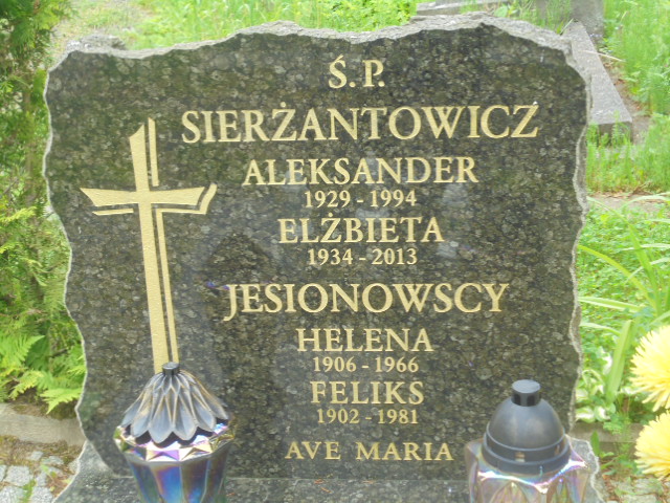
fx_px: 1084
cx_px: 335
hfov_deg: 34.3
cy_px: 252
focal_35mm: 56
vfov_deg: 26.1
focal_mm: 10.1
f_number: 5.2
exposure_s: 1/50
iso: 100
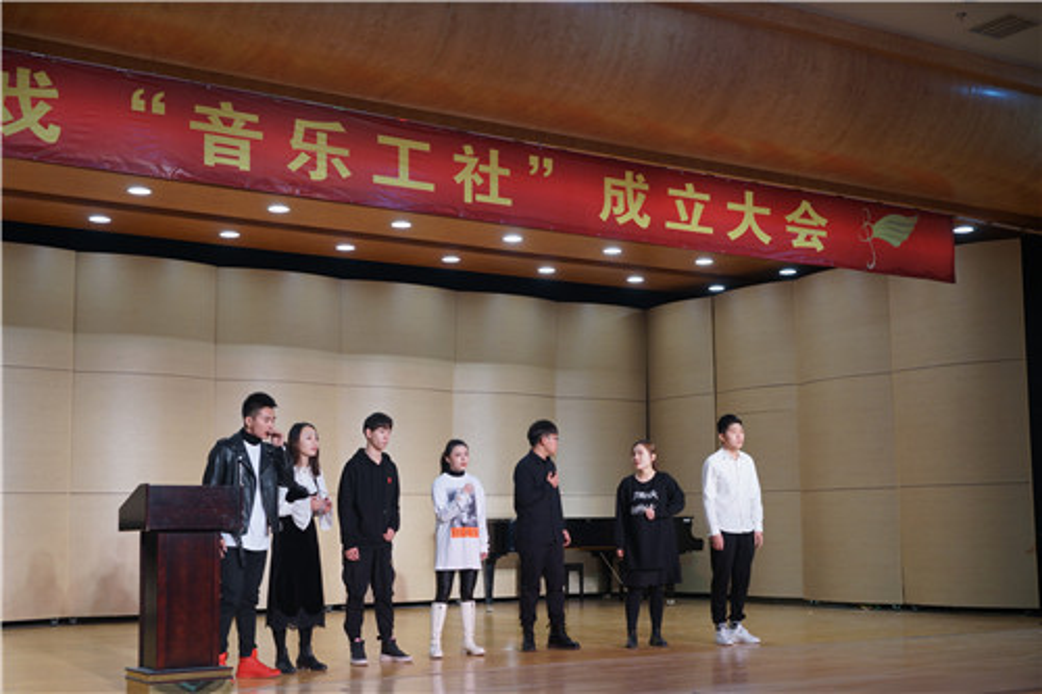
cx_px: 521
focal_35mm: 45
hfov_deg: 43.6
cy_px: 347
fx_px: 1302
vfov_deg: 29.8
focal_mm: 45
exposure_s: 1/60
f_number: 4
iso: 500
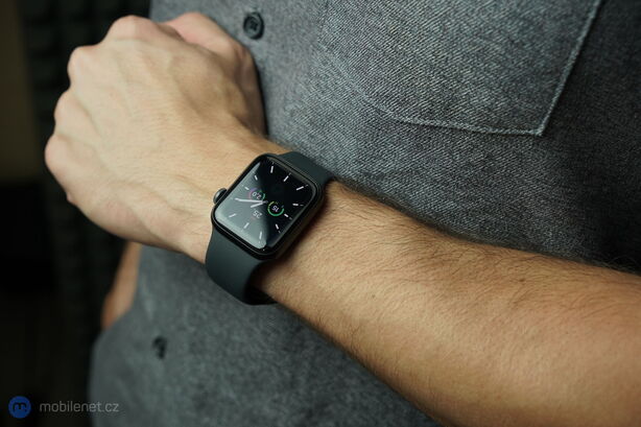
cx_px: 320
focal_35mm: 46
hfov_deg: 42.8
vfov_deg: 29.2
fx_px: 819
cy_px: 214
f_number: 6.3
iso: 1250
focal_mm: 46
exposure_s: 1/320
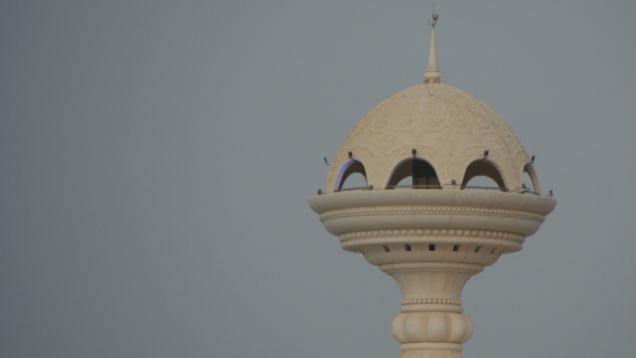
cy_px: 198
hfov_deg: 3.9
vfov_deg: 2.2
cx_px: 420
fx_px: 9258
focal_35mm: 549
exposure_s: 1/400
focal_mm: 250
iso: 200
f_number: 6.3
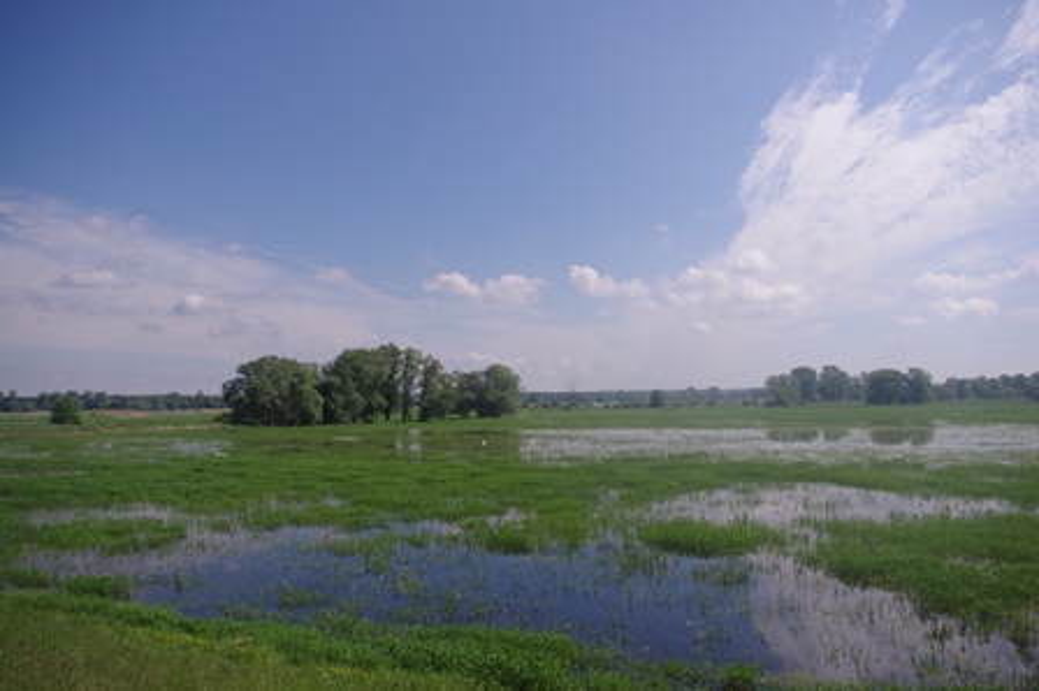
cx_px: 520
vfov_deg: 43.5
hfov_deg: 62.0
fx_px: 865
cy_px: 346
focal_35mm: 30
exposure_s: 1/1600
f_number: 5
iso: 200
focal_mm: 20
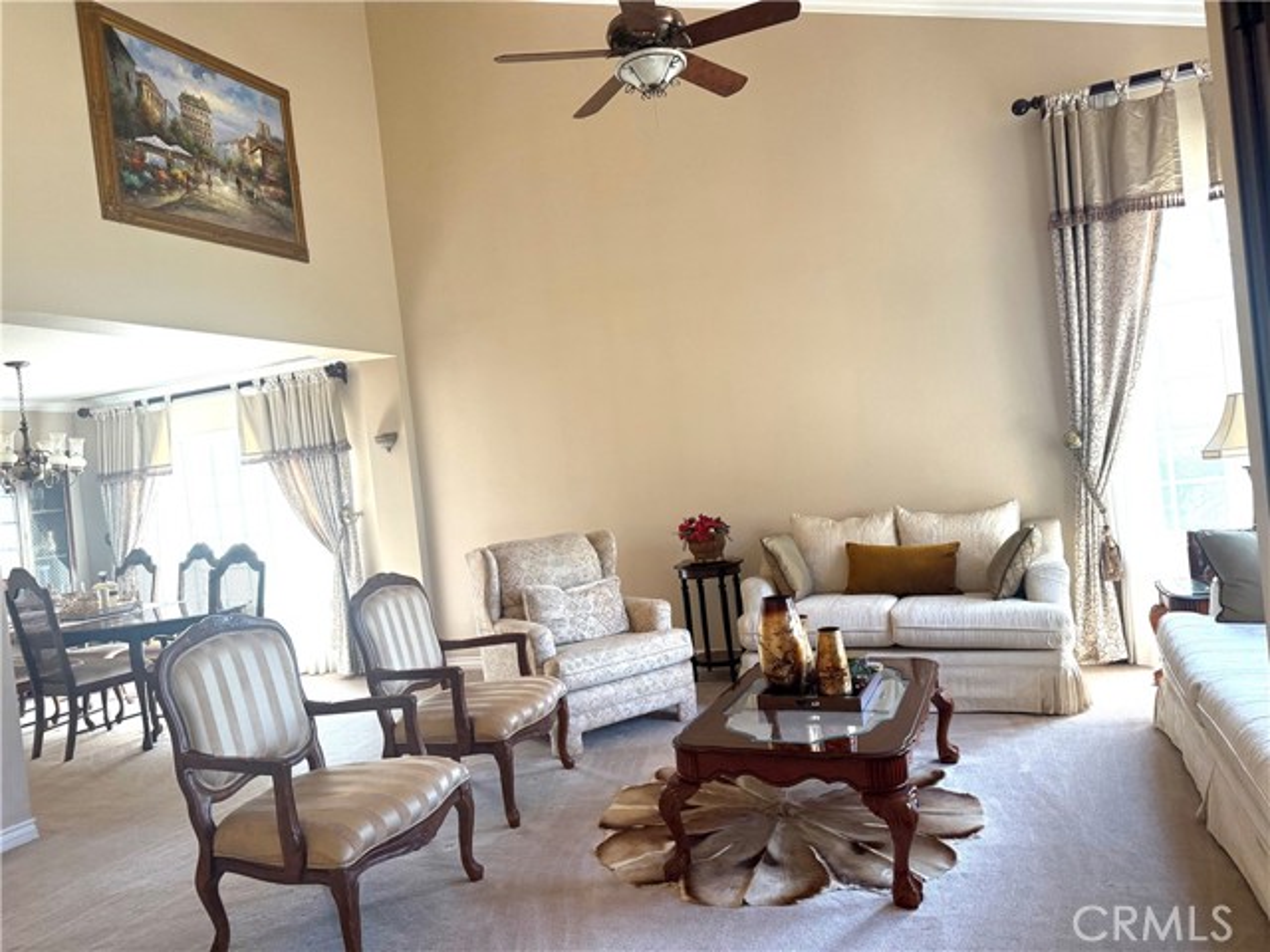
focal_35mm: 24
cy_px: 476
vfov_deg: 56.8
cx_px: 635
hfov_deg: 71.6
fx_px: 881
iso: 200
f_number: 1.78
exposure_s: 1/216
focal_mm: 6.76
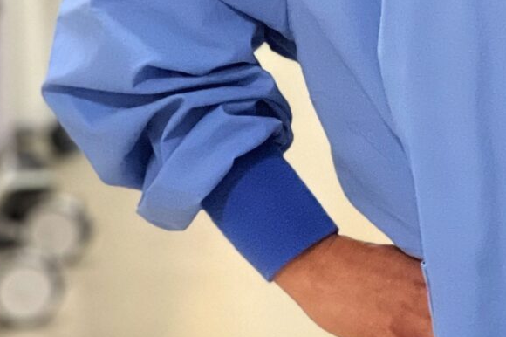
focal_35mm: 283
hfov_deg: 7.2
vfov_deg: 4.8
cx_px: 587
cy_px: -199
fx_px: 3975
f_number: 2.8
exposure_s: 1/40
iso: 400
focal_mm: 9
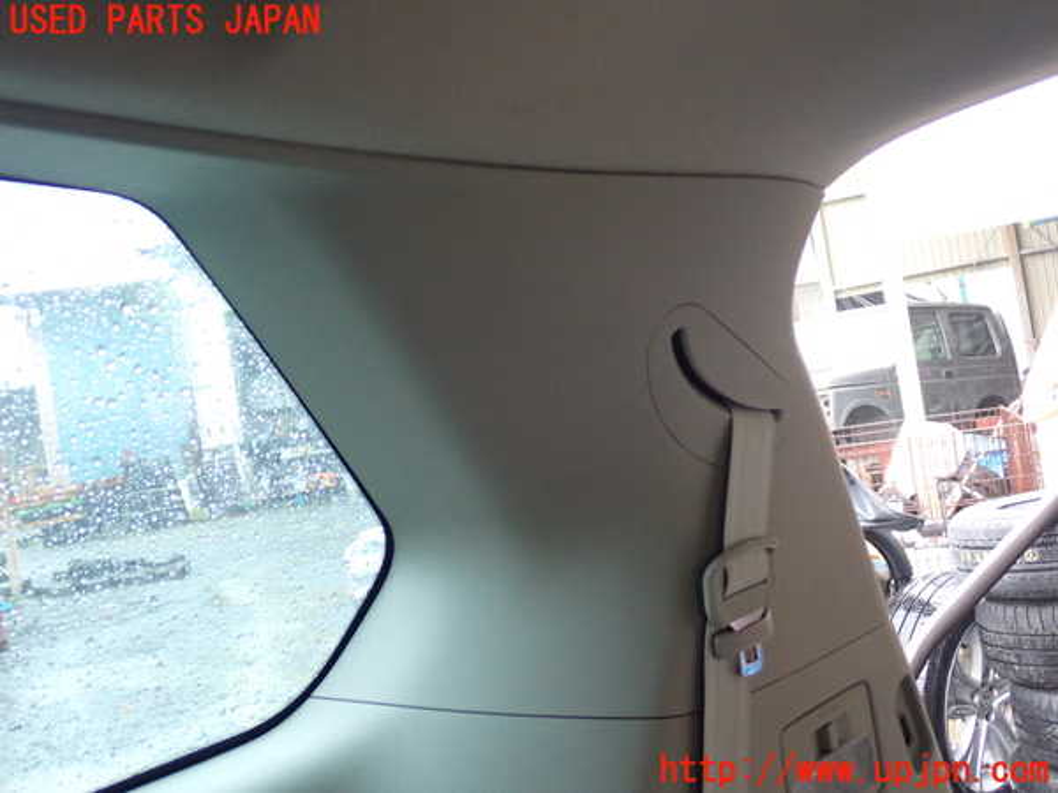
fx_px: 1253
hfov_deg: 45.8
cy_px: 396
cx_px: 529
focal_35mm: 41
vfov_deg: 35.1
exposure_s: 1/30
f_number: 2.8
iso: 800
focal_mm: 7.31
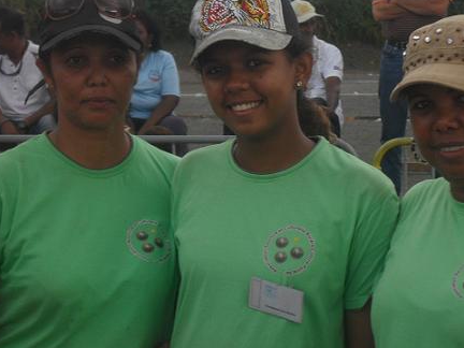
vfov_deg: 10.1
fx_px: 1970
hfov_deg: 13.4
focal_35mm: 147
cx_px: 266
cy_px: 130
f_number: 5
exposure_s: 1/60
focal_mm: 19.6
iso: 100
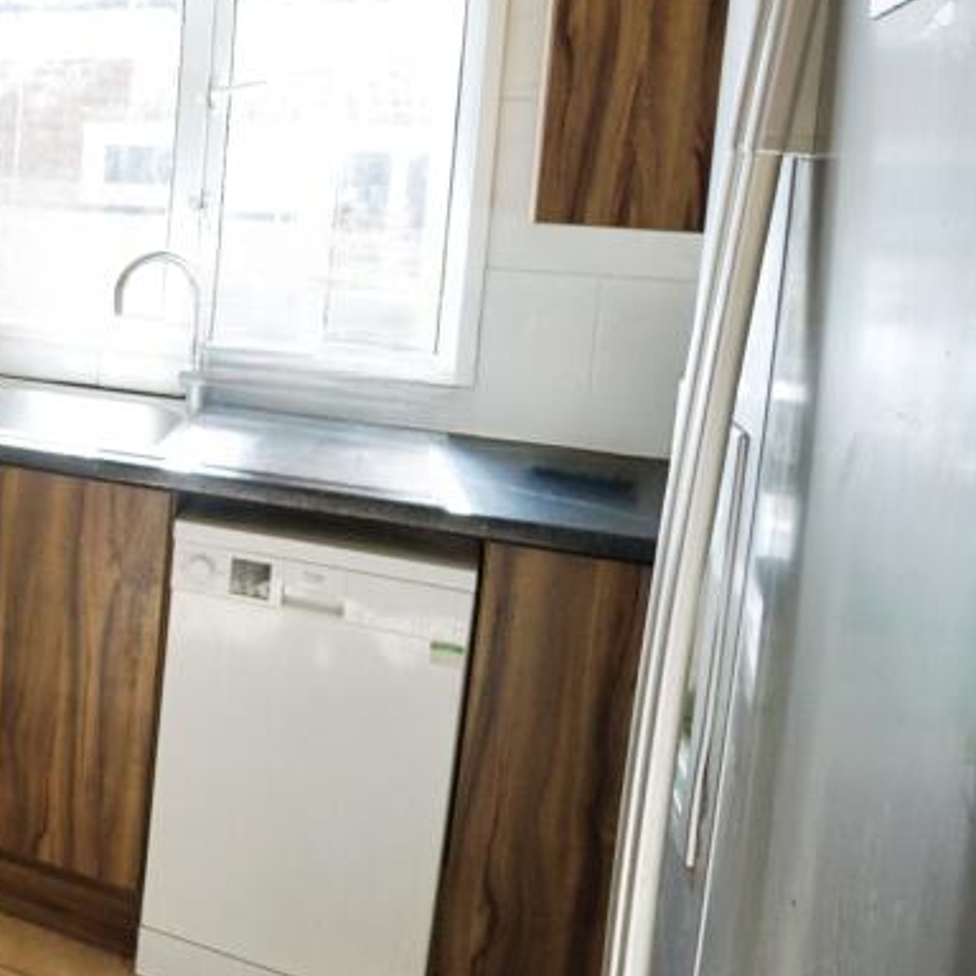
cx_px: -221
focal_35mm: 34
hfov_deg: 36.3
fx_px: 1085
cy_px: 344
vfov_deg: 47.8
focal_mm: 10
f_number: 4.5
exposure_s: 1/160
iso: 250
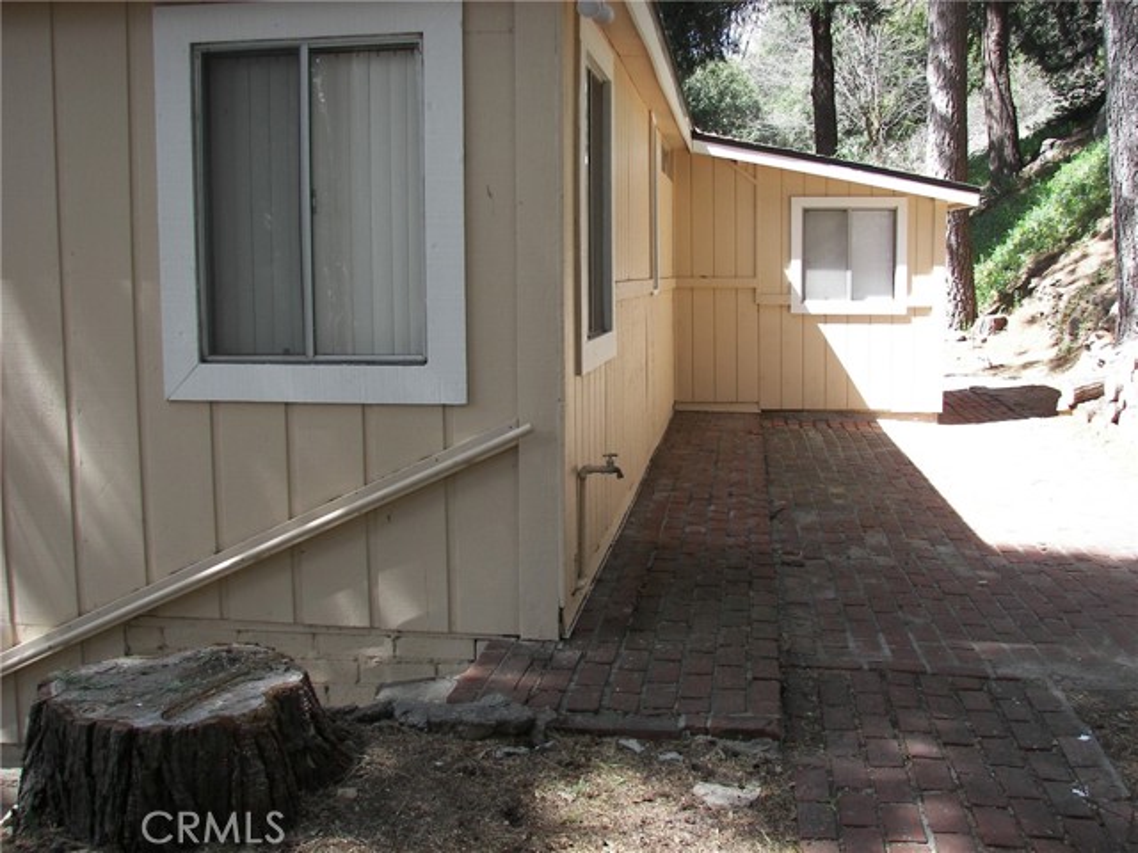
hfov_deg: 51.4
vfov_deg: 39.7
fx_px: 1183
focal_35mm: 36
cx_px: 569
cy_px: 426
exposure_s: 1/125
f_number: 2.8
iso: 50
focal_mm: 6
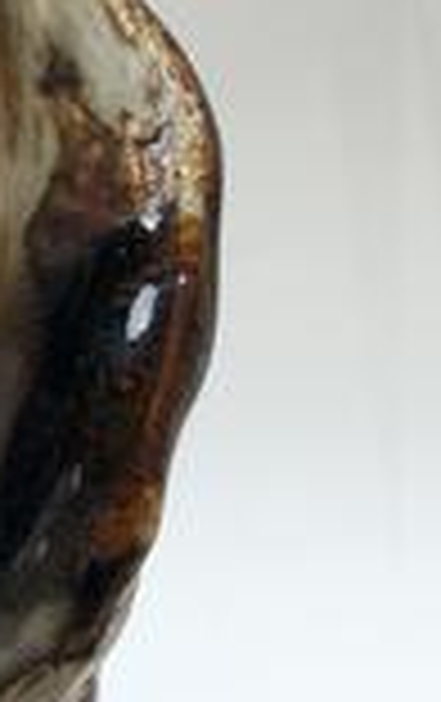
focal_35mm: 151
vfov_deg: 13.7
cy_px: 644
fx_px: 2893
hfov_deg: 8.3
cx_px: -414
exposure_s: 1/100
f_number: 2.2
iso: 32
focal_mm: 4.15
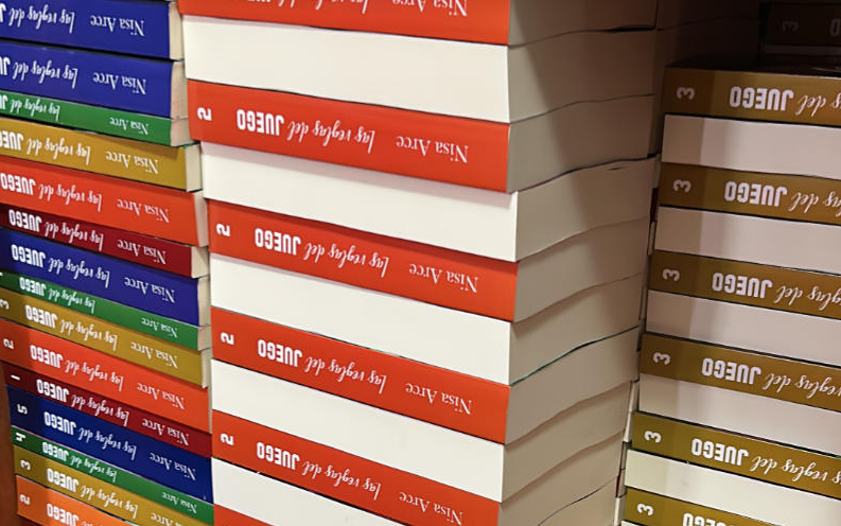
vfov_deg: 40.6
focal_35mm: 31
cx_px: 418
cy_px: 234
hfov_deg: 61.2
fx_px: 711
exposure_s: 1/50
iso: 400
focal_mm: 5.7
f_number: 1.5
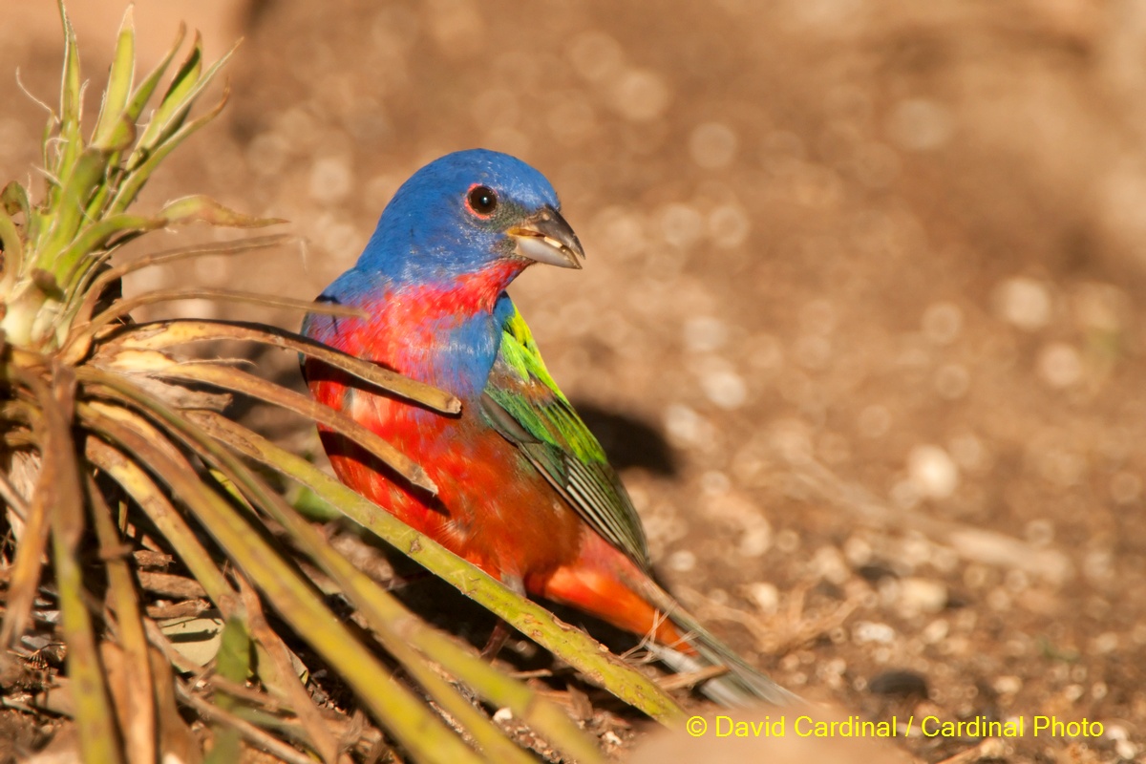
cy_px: 382
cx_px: 573
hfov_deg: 2.5
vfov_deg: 1.7
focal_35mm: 825
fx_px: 26260
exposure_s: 1/1500
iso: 800
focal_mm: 550
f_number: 6.7
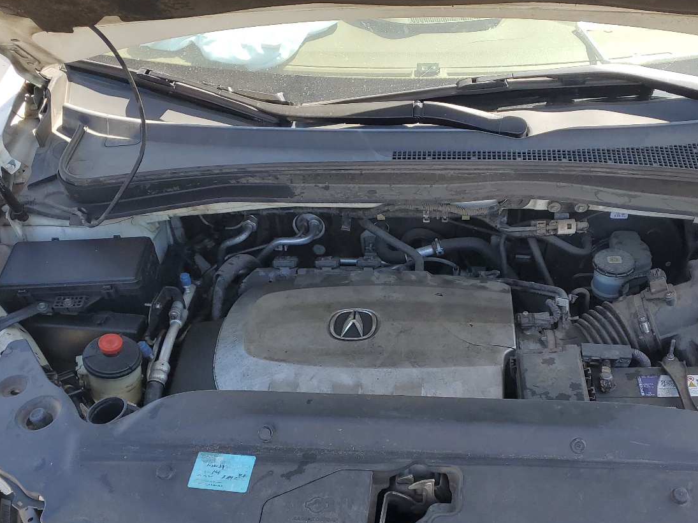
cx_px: 436
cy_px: 353
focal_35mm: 38
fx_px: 766
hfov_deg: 48.5
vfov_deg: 37.3
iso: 50
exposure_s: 1/667
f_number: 1.5
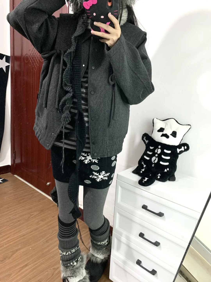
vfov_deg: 67.3
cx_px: 106
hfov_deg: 53.1
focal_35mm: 26
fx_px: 211
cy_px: 141
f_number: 1.8
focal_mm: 4.25
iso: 320
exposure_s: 1/60
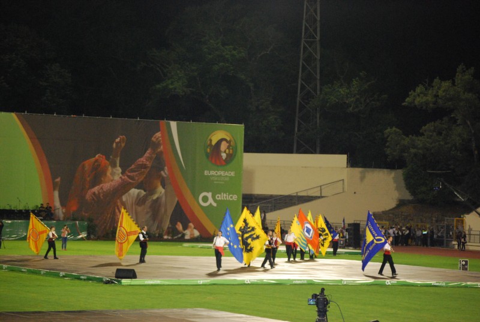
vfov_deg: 10.7
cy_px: 161
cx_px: 240
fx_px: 1724
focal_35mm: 129
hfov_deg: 15.9
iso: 1600
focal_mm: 86
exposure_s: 1/60
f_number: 4.5
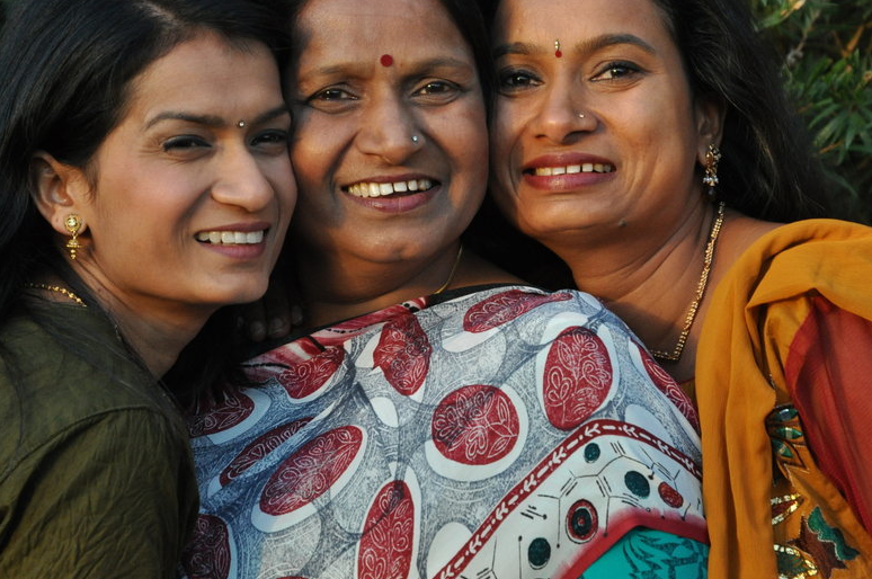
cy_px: 213
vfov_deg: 8.1
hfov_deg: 12.2
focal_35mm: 169
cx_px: 447
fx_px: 4080
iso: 800
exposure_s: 1/250
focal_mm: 85
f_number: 5.6
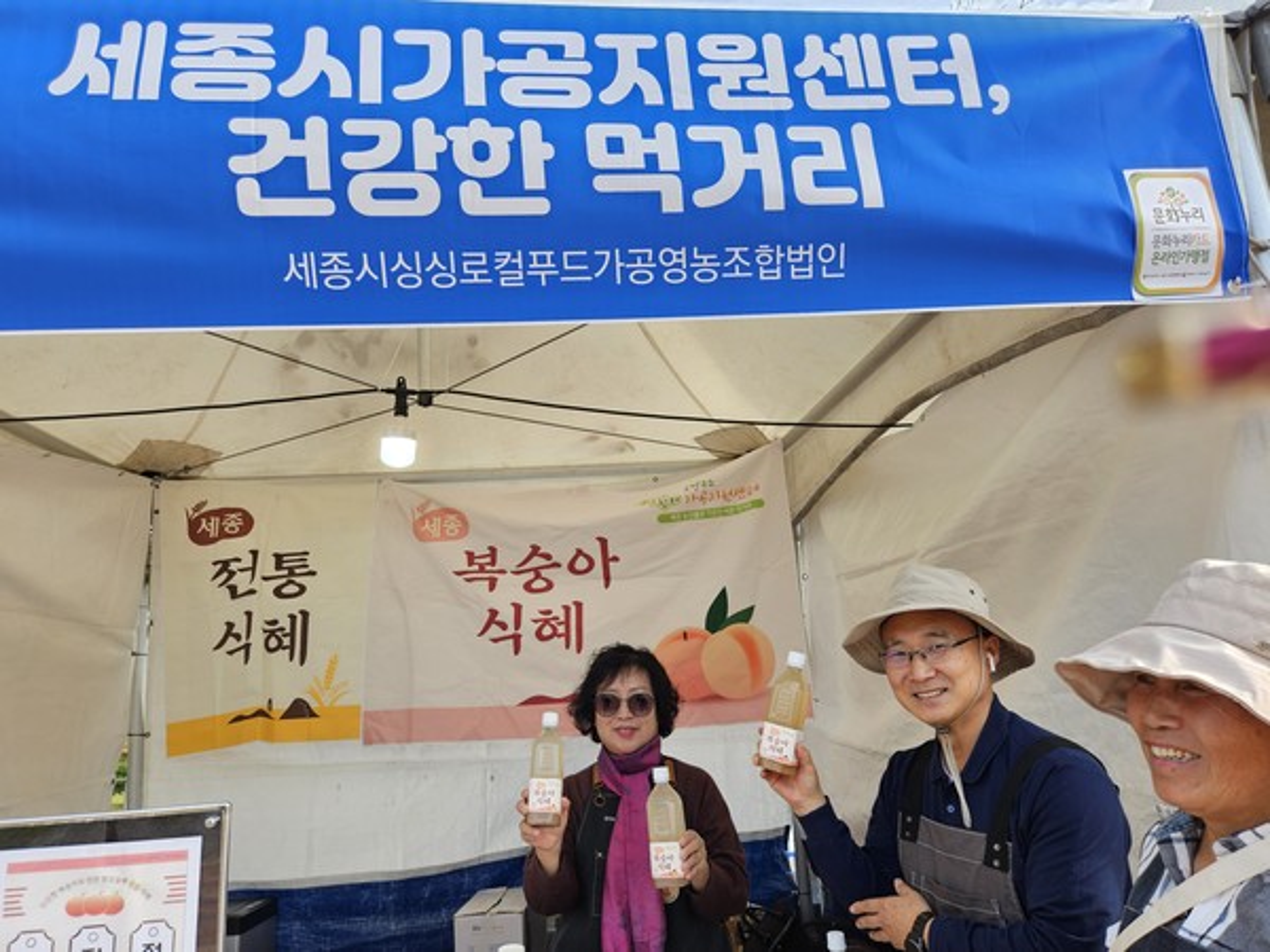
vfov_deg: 58.9
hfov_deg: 73.9
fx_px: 844
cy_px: 476
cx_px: 635
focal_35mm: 23
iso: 25
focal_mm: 5.4
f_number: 1.8
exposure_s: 1/369
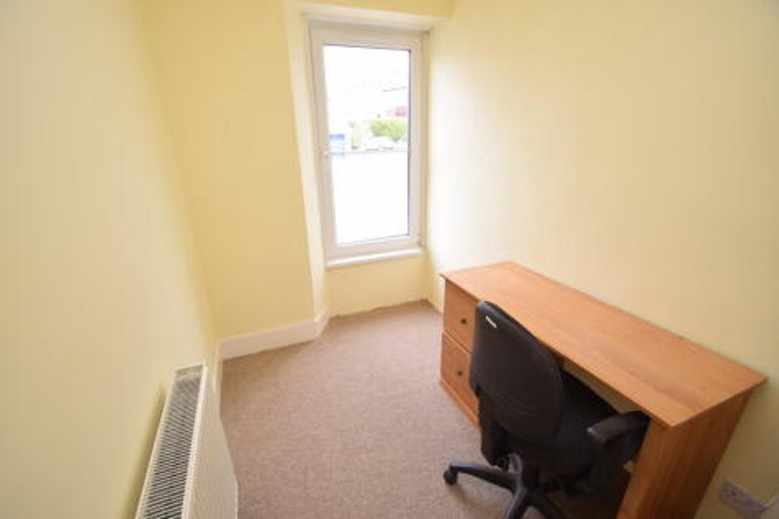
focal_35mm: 15
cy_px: 260
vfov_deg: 77.3
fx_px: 324
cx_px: 390
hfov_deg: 100.4
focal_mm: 10
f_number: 5.6
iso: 360
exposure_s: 1/125
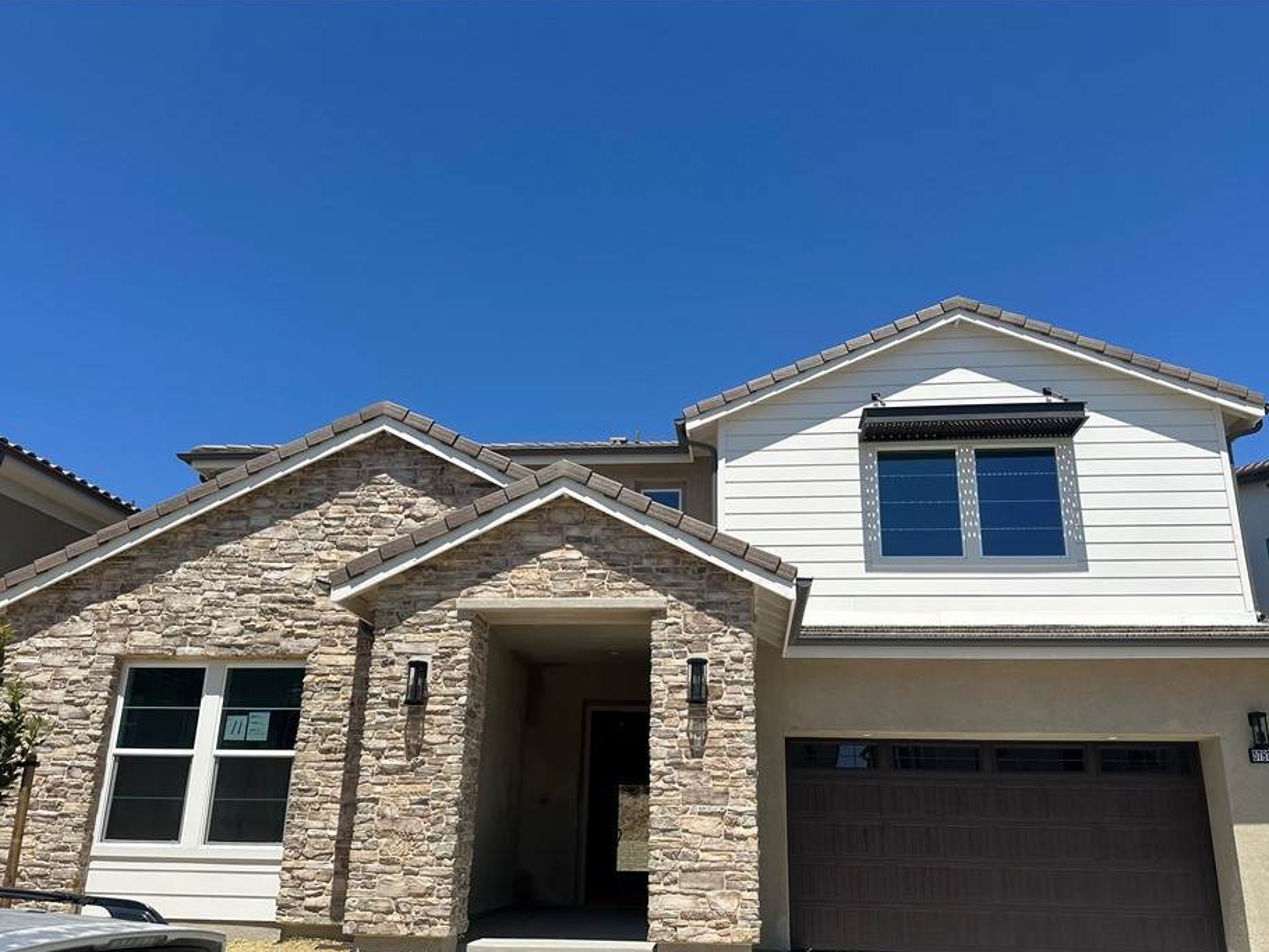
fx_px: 990
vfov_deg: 51.3
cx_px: 646
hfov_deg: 65.3
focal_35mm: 27
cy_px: 531
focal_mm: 6.86
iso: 80
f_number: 1.78
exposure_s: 1/5263
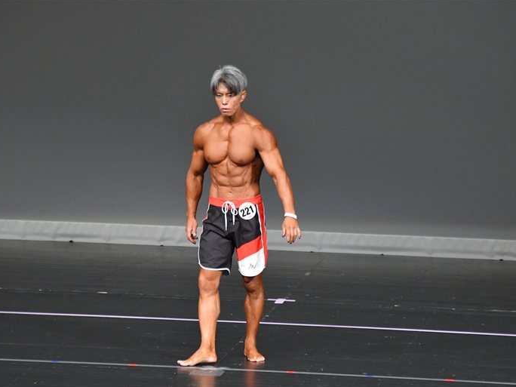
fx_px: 5113
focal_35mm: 343
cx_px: 247
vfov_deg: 4.3
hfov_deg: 5.8
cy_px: 193
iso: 5000
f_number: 5.6
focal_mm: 210
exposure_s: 1/400
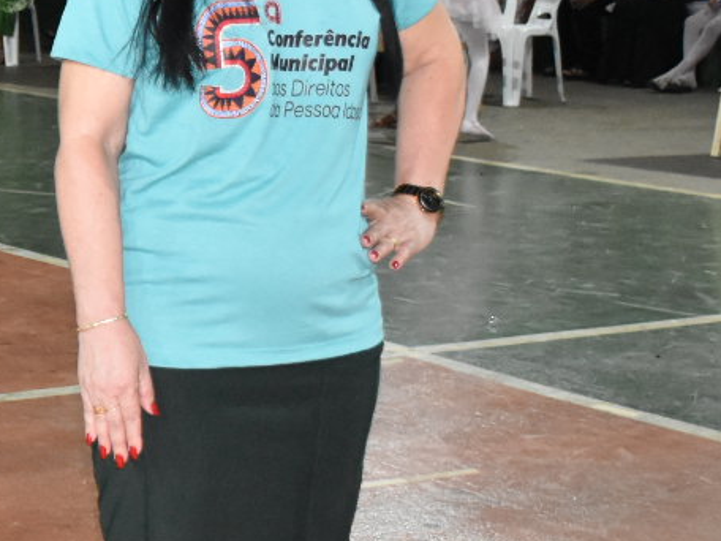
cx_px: -248
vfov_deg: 12.0
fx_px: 2562
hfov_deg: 15.2
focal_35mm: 123
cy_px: 339
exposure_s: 1/100
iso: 3200
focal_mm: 24
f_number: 3.8
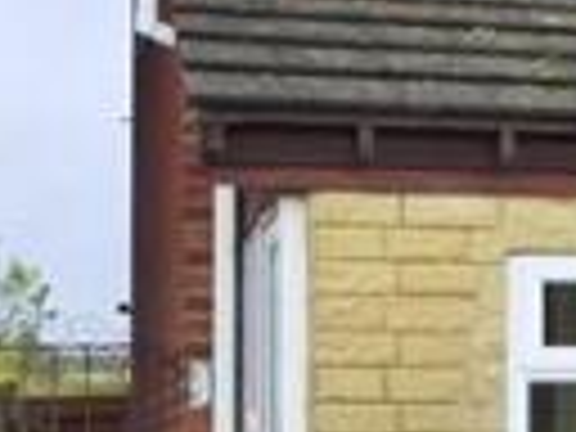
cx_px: 796
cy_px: 286
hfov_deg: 15.7
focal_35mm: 118
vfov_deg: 12.5
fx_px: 1963
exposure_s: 1/160
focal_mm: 4.7
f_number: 4
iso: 400
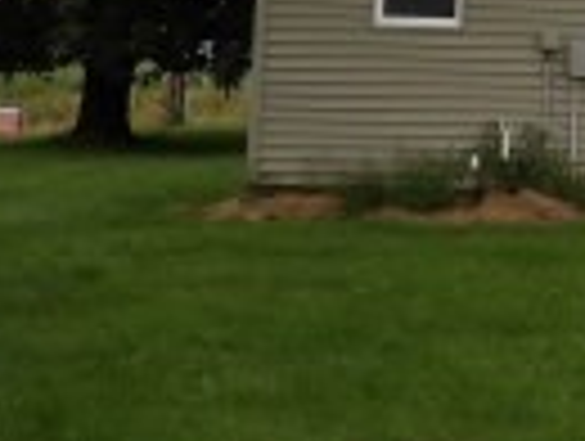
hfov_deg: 14.9
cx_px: 994
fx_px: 1998
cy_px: 4
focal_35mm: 118
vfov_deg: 12.5
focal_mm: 4.3
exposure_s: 1/765
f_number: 3.2
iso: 100
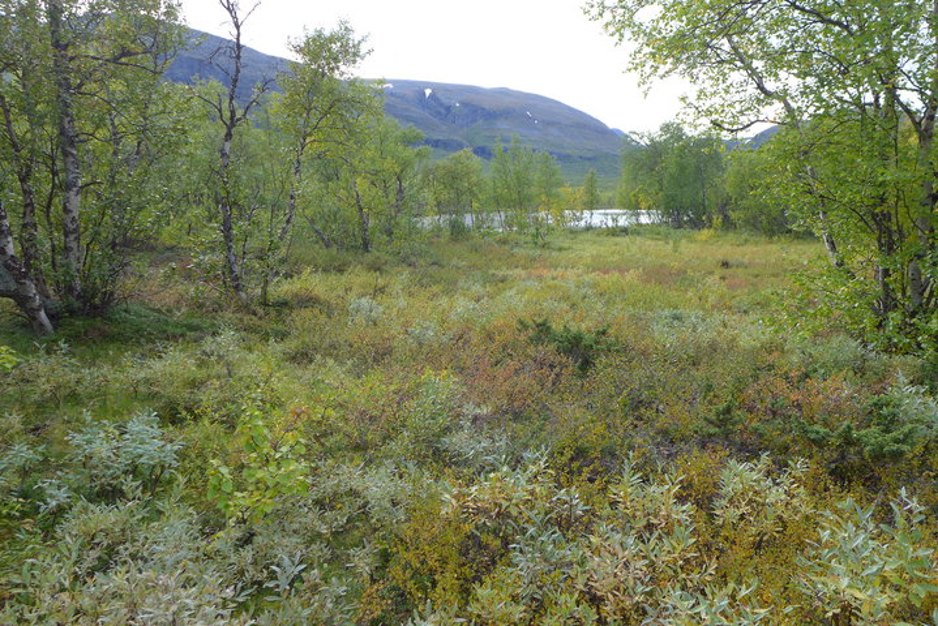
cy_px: 313
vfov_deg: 53.2
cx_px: 469
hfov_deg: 73.7
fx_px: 626
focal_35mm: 24
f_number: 2.8
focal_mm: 4.7
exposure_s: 1/200
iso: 80
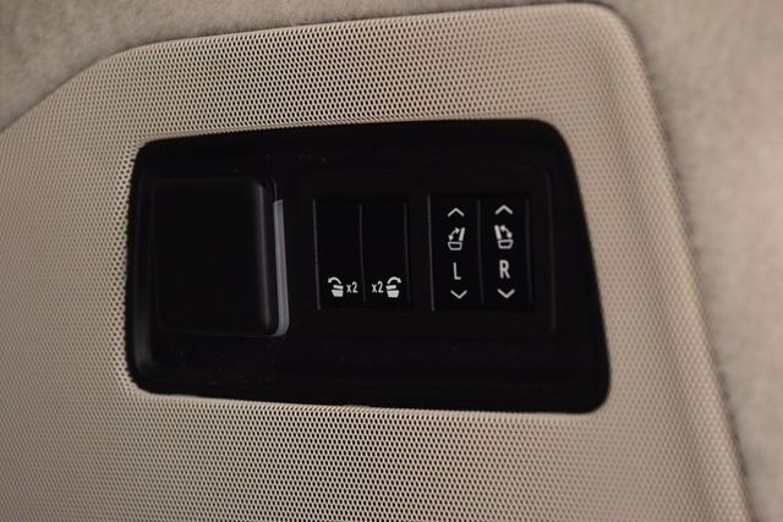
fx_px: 2284
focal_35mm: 105
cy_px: 261
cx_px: 392
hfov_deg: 19.5
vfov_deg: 13.0
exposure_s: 1/30
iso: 1600
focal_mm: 70
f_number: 4
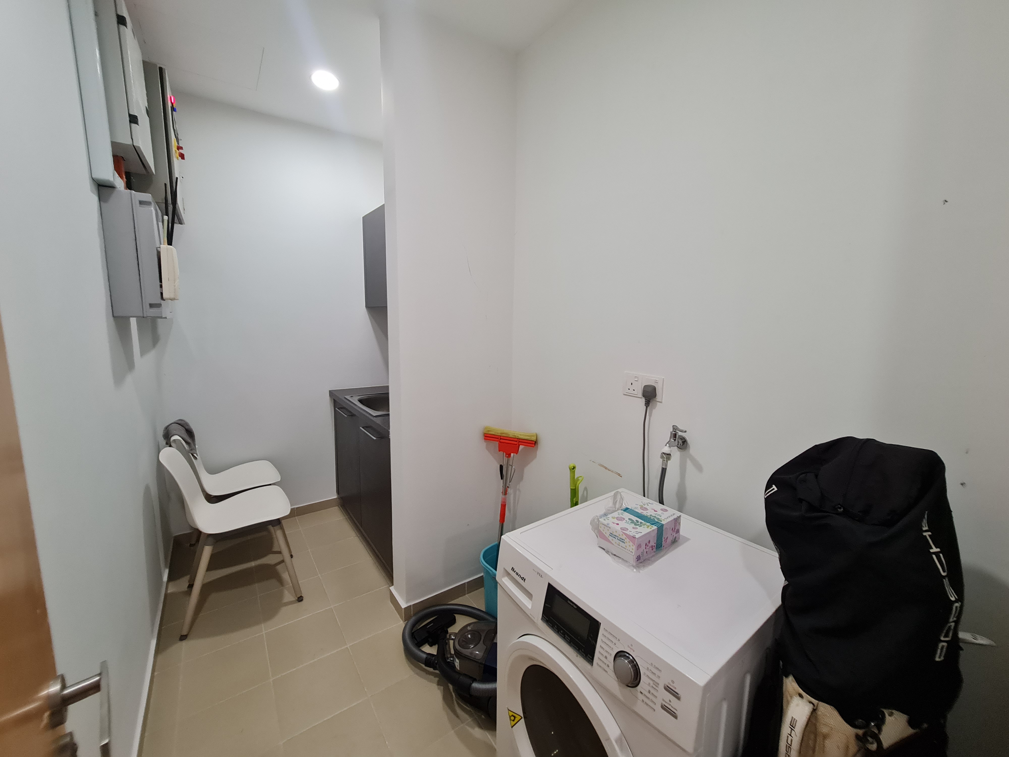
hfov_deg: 106.2
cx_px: 504
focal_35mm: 13
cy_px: 378
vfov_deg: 89.9
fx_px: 379
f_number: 2.2
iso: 250
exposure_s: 1/50
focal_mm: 2.2
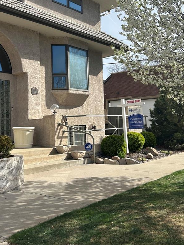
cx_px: 85
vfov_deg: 46.6
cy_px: 102
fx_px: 283
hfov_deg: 35.9
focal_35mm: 40
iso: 50
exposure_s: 1/3356
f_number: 1.5
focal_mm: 5.7
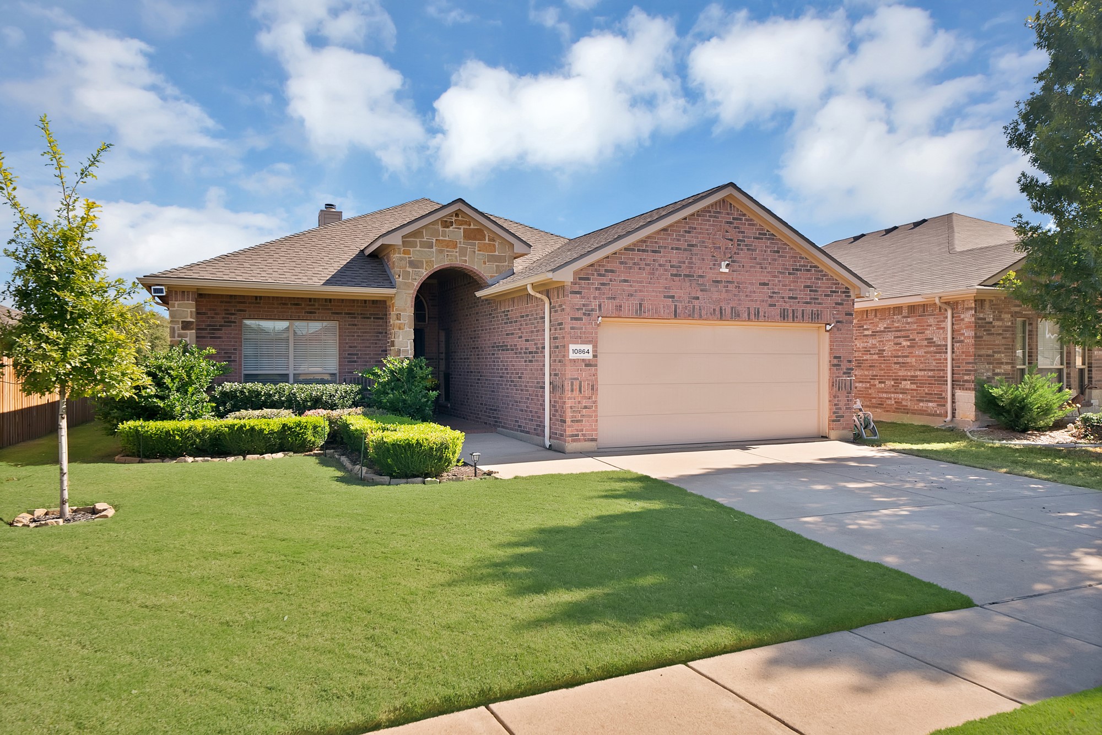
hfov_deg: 73.7
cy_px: 368
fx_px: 735
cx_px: 551
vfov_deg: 53.2
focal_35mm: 24
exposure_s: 1/200
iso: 640
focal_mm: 24
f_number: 9
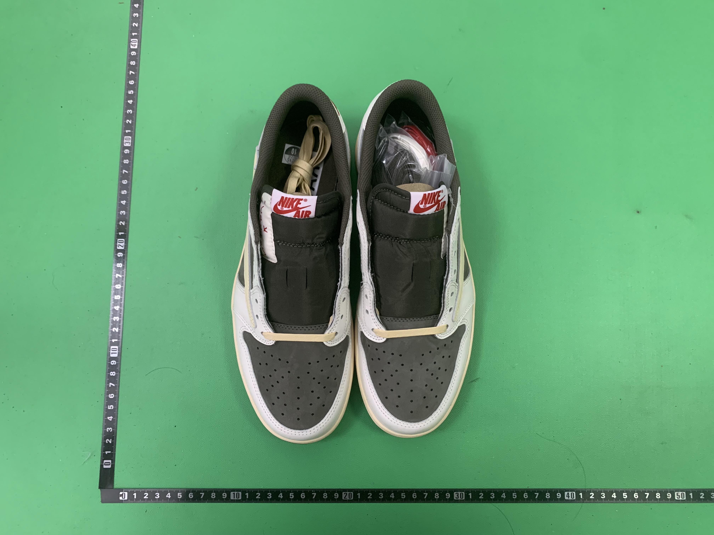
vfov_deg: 53.1
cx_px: 357
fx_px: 536
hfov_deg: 67.3
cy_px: 268
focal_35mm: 26
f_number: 1.8
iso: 200
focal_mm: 4.25
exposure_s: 1/60
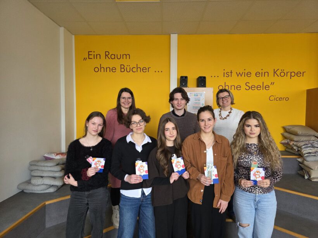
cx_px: 159
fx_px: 211
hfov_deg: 73.9
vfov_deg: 58.9
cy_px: 119
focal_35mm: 23
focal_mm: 6.3
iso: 320
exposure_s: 1/120
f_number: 1.7
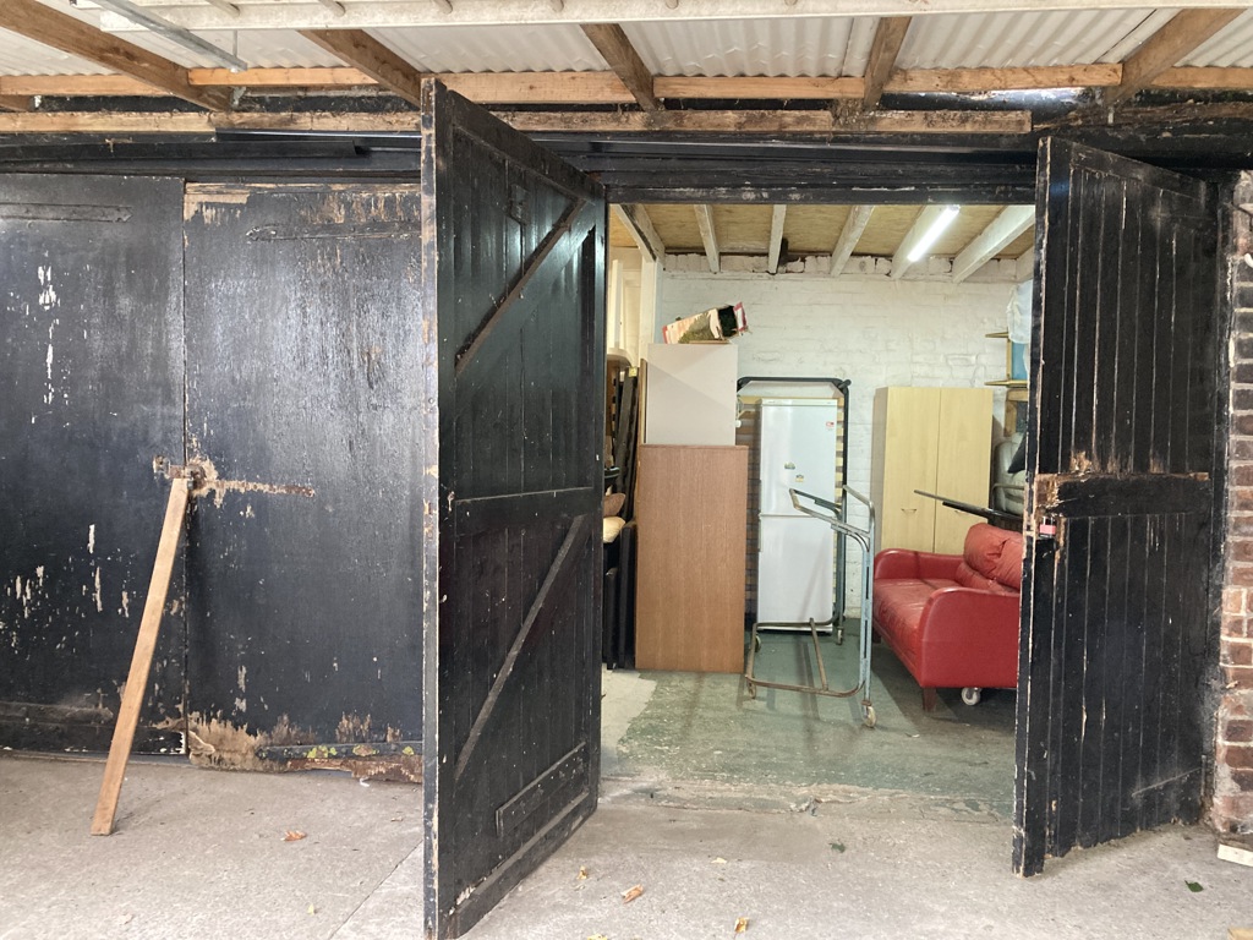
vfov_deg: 49.7
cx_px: 626
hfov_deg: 63.4
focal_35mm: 28
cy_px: 470
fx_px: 1014
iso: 320
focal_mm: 3.99
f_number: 1.8
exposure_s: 1/60
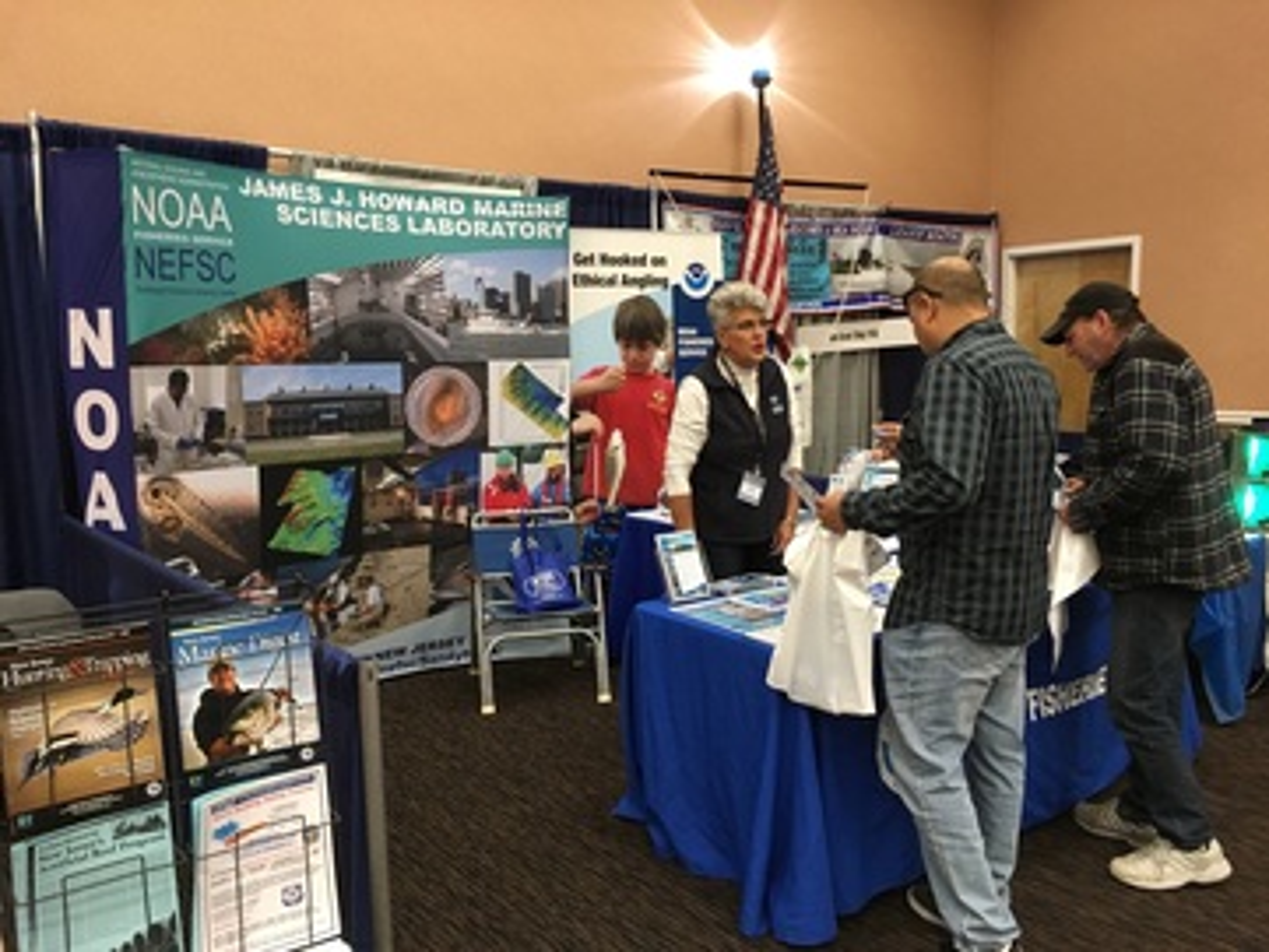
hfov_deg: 61.6
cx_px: 634
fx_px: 1063
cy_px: 476
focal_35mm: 29
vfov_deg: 48.3
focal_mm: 4.15
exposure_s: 1/30
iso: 160
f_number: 2.2
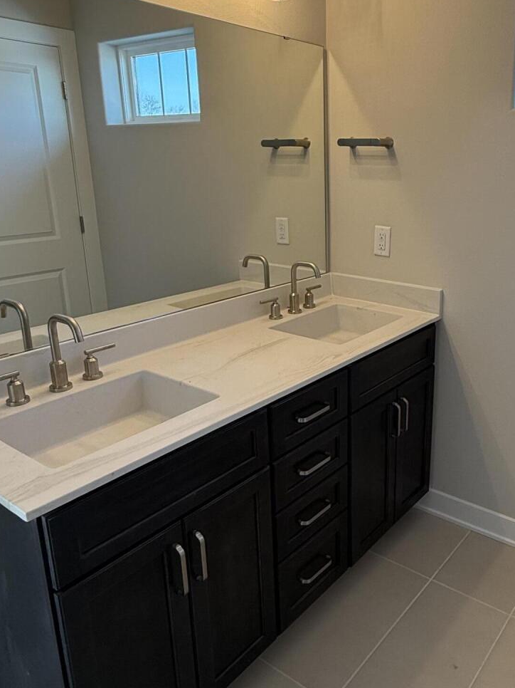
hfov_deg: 46.9
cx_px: 368
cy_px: 318
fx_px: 576
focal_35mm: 29
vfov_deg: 61.6
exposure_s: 1/120
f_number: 2.2
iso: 80
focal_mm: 2.22
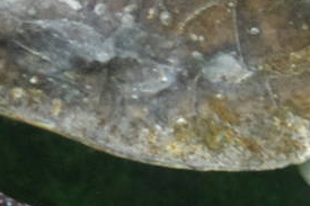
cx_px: 15
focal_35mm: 594
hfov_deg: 3.5
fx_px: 5112
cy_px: -121
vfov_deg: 2.3
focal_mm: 67.5
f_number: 4.5
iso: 1600
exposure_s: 1/80
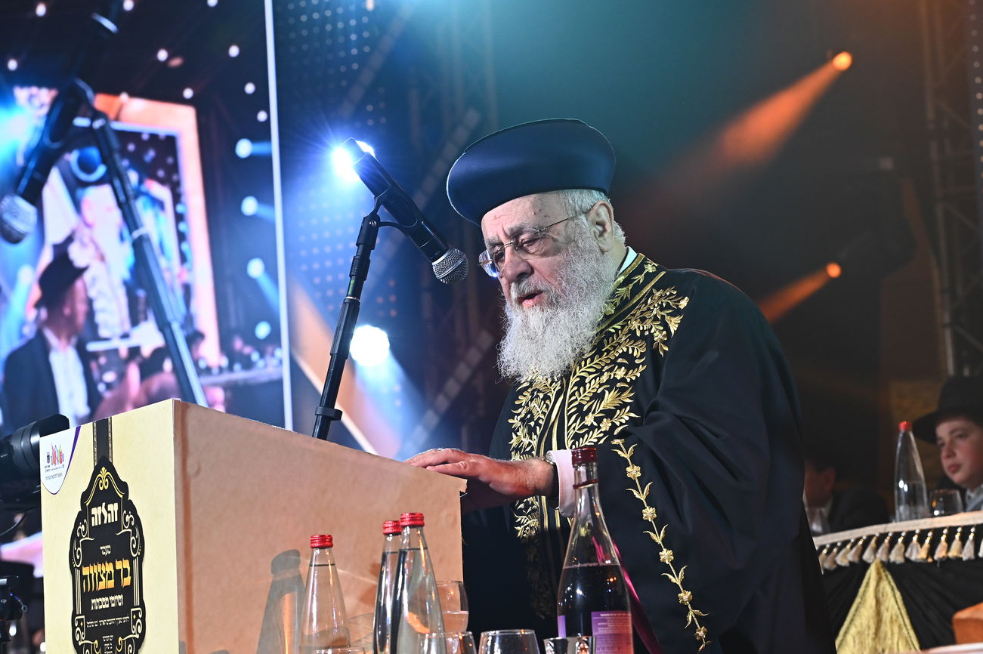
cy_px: 350
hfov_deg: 18.1
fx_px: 3084
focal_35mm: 113
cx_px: 524
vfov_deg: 12.1
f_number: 9
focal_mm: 105
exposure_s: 1/200
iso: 2000
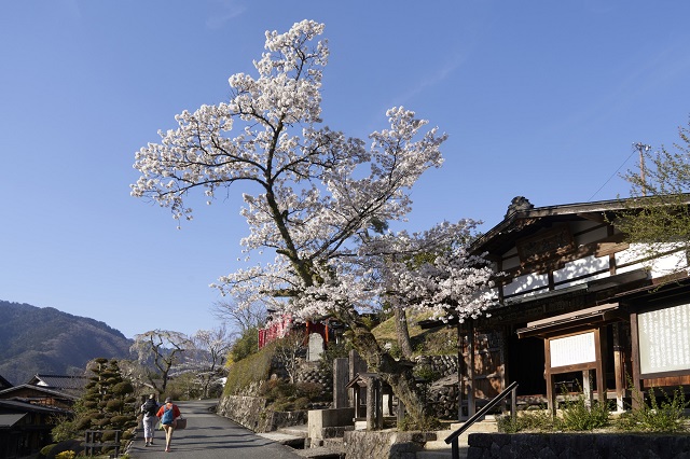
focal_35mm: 24
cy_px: 230
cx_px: 345
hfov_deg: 73.8
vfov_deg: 53.1
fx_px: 460
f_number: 9
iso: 100
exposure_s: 1/125
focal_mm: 24
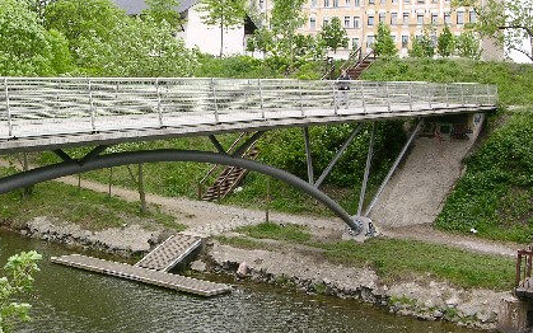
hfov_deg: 38.6
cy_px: 155
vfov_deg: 24.9
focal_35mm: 52
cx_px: 193
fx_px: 755
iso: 50
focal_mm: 8.9
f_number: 5.6
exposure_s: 1/65.7
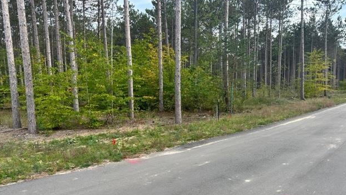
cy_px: 127
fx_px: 248
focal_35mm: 27
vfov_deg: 42.4
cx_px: 173
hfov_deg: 69.9
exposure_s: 1/1144
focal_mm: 6.86
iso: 80
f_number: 1.78
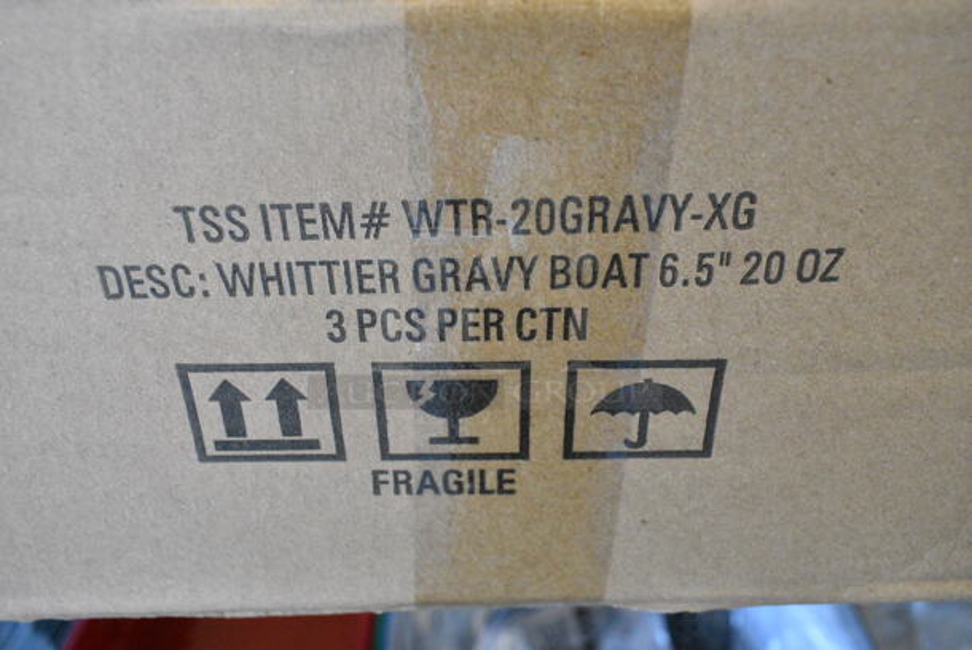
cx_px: 486
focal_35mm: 27
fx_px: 730
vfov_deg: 48.0
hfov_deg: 67.3
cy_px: 325
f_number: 6.3
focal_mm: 18
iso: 6400
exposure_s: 1/160
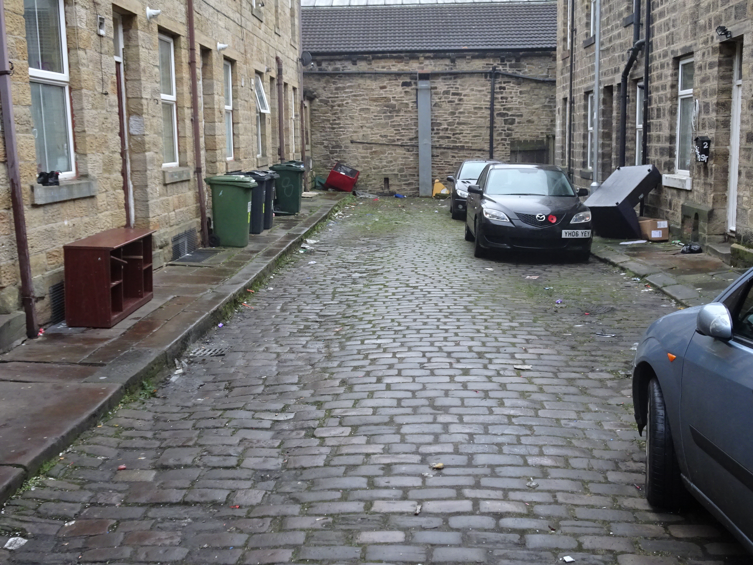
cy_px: 282
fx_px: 870
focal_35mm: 40
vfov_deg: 36.0
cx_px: 376
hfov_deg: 46.8
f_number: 4
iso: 500
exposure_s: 1/40
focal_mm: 6.8
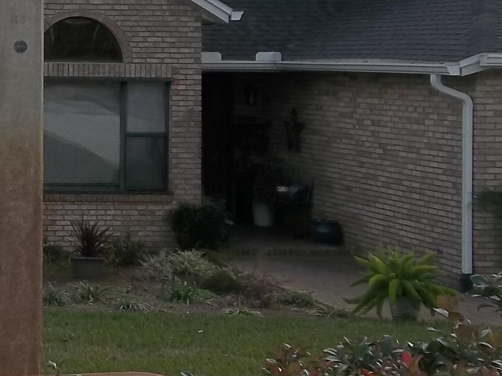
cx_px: -239
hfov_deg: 17.9
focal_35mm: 99
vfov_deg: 14.8
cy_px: 31
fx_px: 1435
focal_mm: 5.7
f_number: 3.7
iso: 80
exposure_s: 1/500
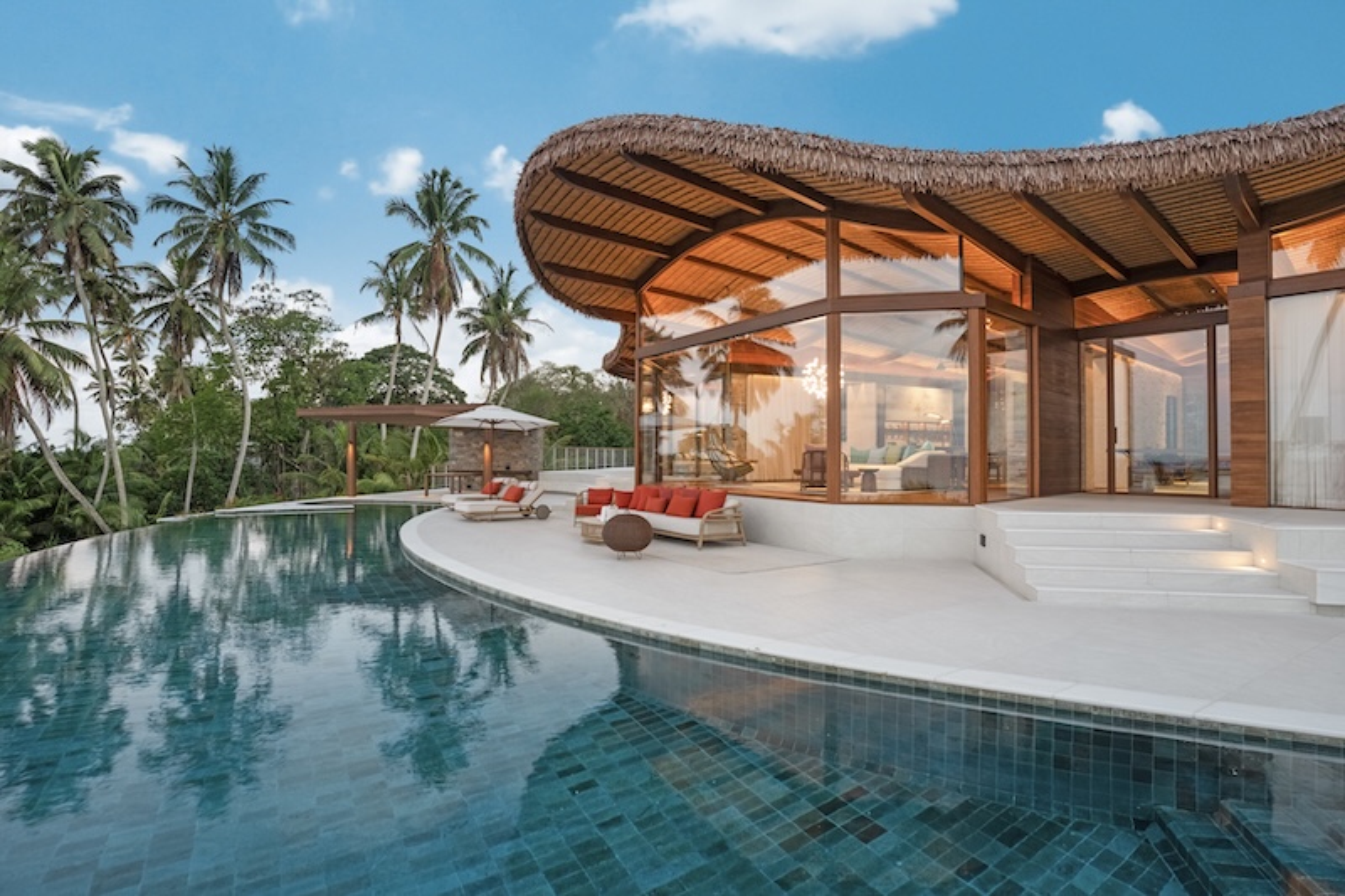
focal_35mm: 17
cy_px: 448
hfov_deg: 93.3
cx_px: 672
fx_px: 635
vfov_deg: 70.4
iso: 200
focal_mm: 17
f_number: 4
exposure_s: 1/13
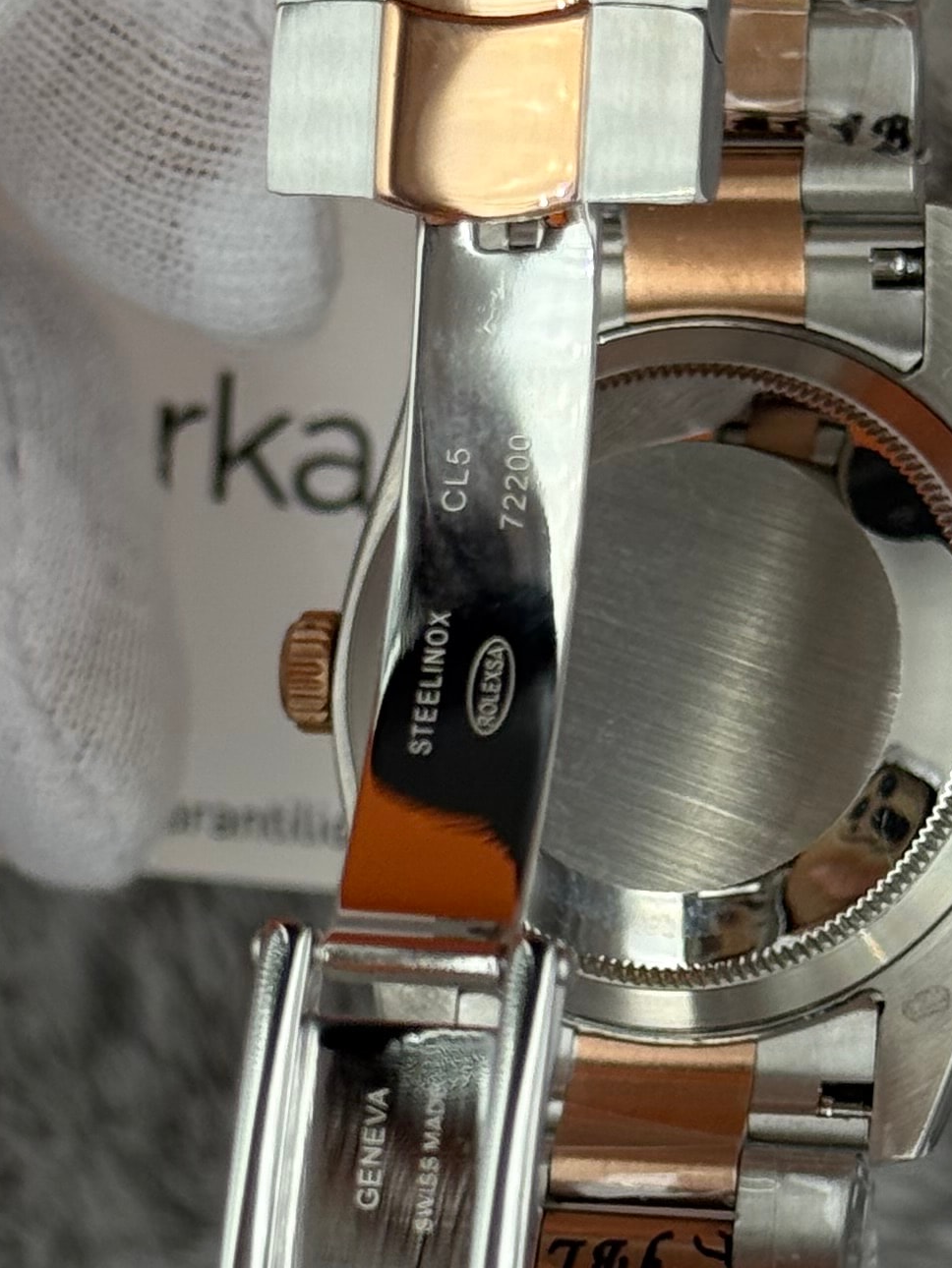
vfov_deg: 13.2
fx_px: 5499
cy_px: 765
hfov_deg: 9.9
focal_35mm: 150
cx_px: 439
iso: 64
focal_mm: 6.76
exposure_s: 1/1013
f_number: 1.78
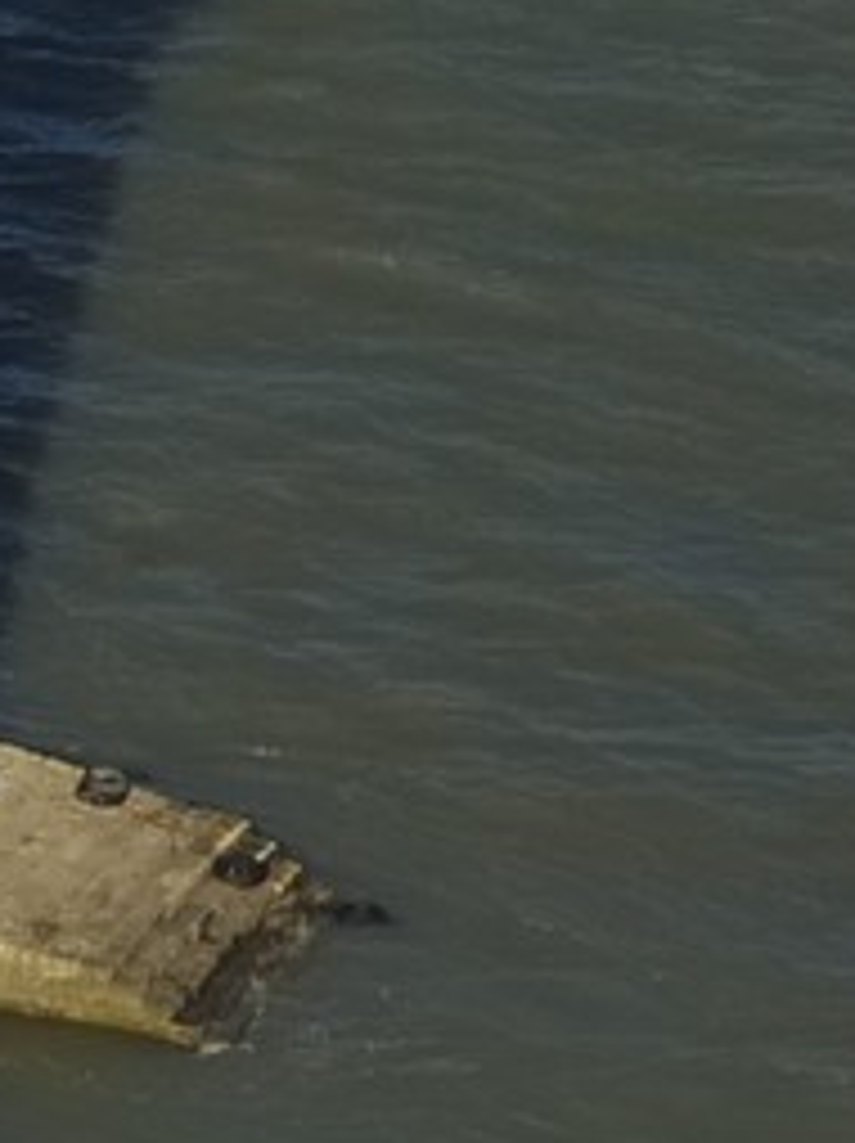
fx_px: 35924
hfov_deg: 1.4
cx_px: -2254
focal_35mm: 1089
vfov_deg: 1.8
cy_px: 274
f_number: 5.6
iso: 100
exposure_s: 1/750
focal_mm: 120
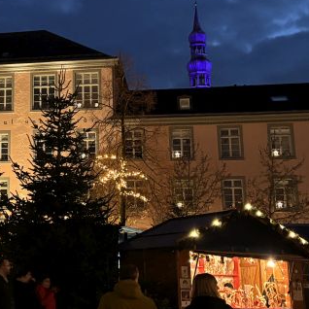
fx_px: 747
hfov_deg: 22.1
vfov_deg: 23.1
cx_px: -28
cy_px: 79
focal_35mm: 74
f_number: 1.6
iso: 640
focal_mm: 5.96
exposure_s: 1/25
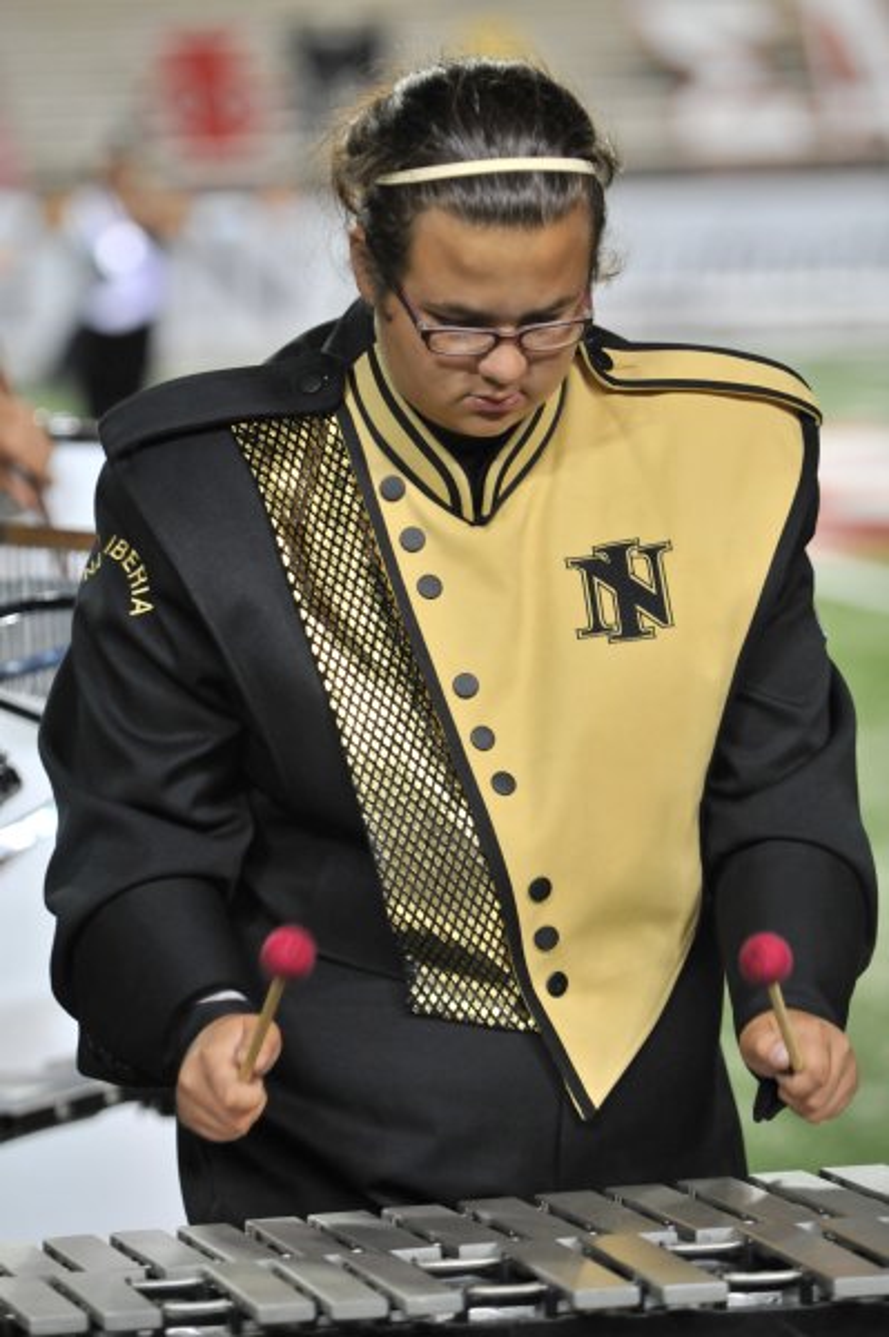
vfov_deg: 10.6
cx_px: 444
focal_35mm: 195
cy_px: 668
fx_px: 7235
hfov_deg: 7.0
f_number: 2.8
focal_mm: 130
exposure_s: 1/160
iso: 800
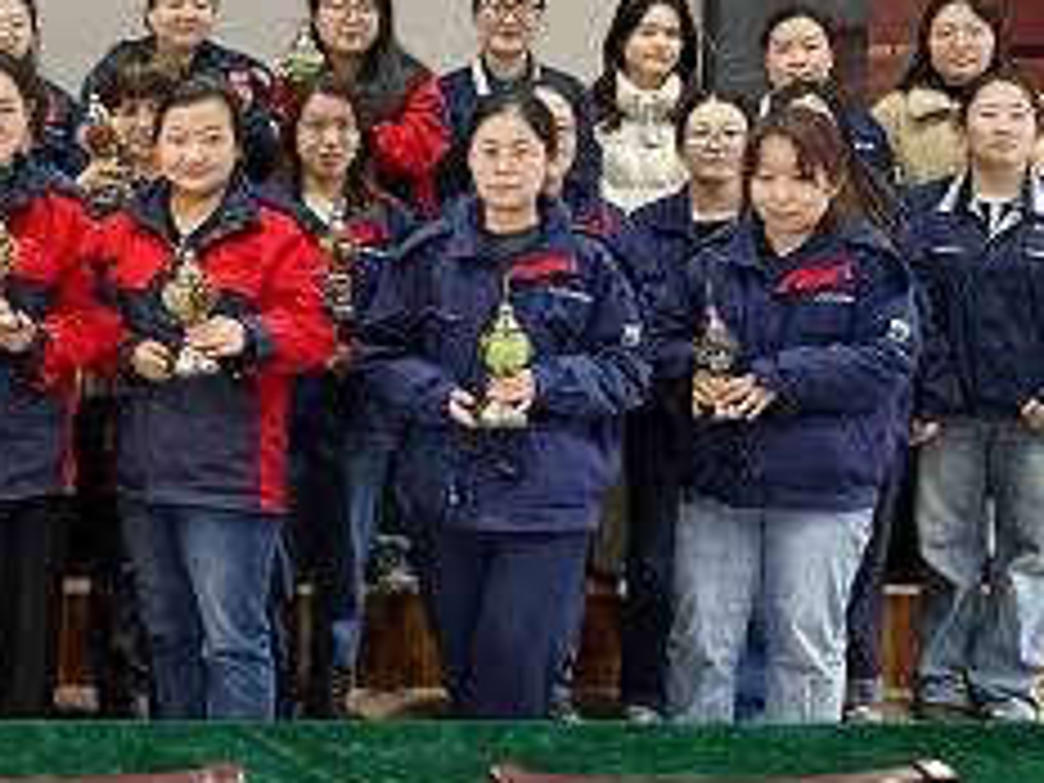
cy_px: 274
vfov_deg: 23.6
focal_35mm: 62
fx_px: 1870
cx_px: -189
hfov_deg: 27.6
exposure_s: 1/50
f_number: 1.4
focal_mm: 6.98
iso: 160
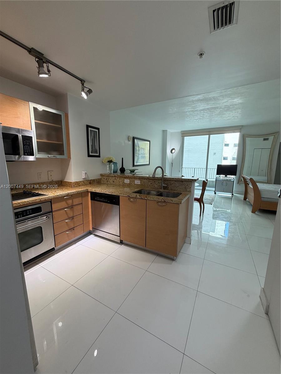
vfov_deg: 102.1
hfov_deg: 85.7
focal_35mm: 14
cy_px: 187
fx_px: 152
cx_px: 140
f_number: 2.2
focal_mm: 2.22
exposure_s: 1/120
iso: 160
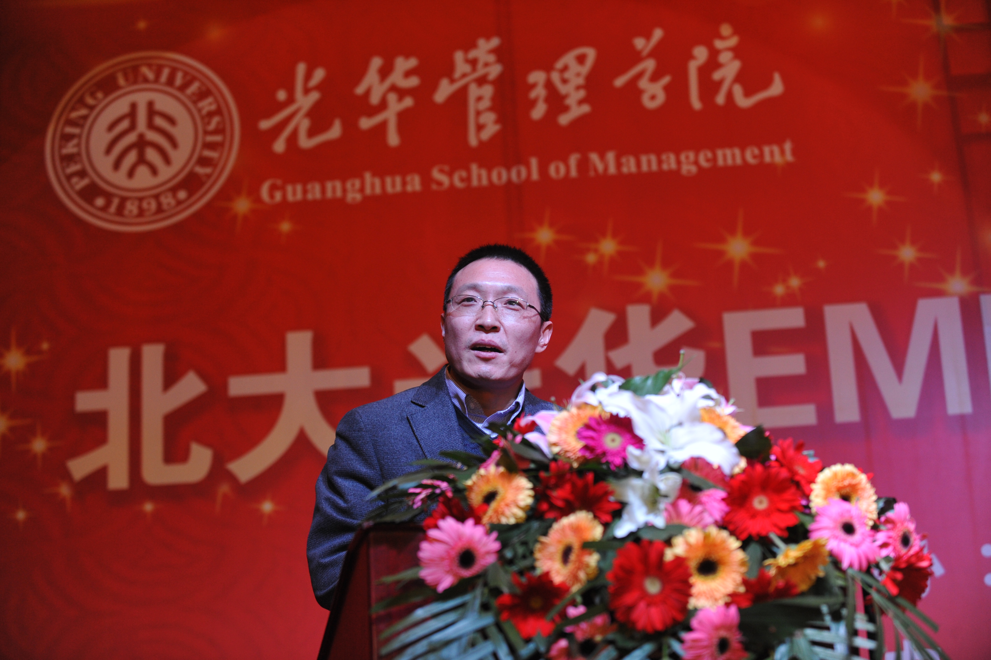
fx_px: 1926
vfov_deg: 19.4
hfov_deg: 28.9
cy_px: 330
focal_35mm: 70
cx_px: 496
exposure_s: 1/500
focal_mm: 70
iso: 1600
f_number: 3.2
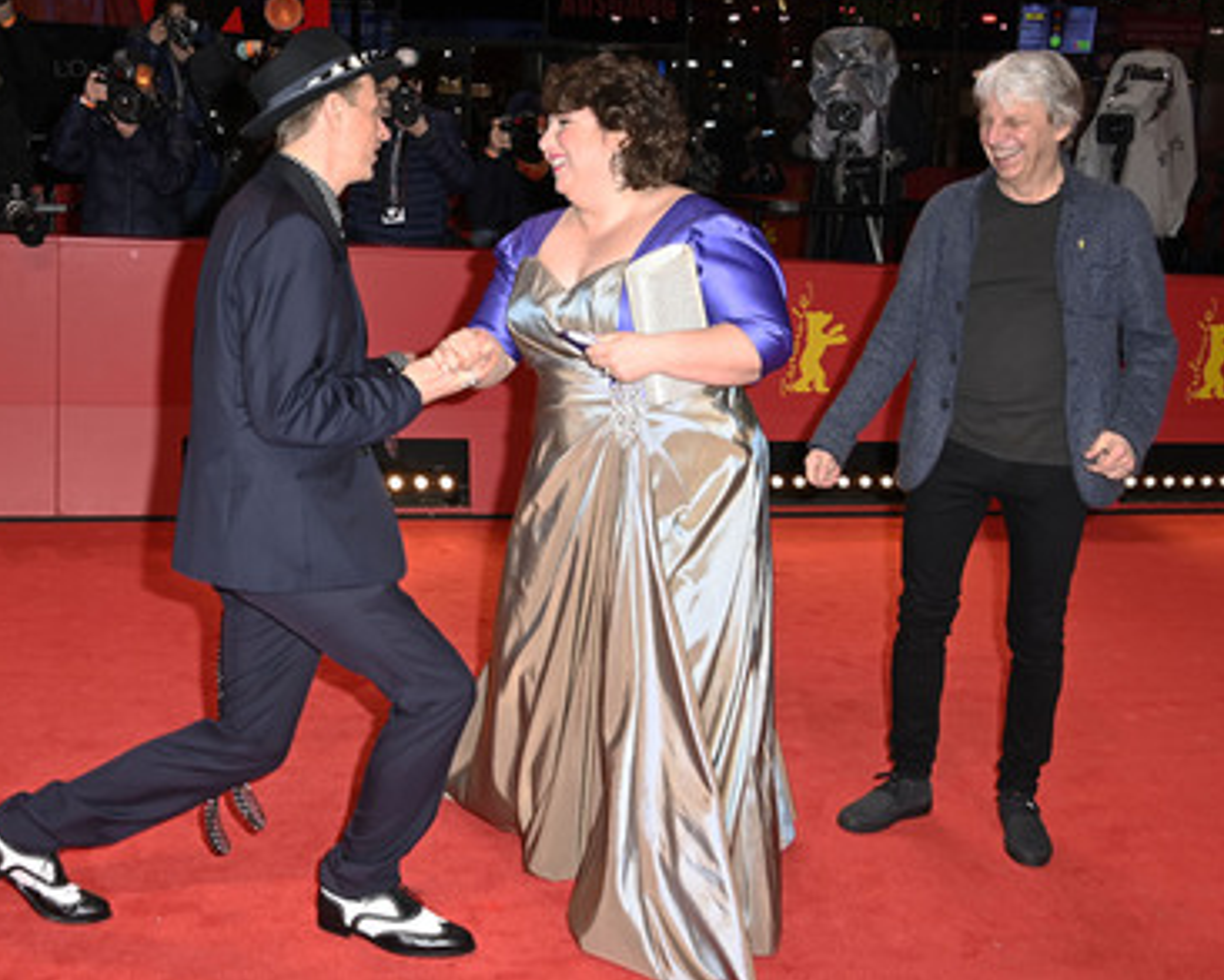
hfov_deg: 49.0
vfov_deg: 40.1
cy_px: 482
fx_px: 1341
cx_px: 574
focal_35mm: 37
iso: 640
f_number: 5.6
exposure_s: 1/160
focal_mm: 32
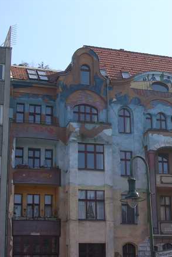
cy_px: 128
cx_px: 148
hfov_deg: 17.1
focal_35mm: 79
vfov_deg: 25.7
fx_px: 566
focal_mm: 8.5
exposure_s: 1/489
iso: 100
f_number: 3.3
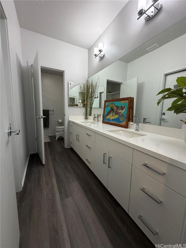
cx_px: 93
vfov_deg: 102.1
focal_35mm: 14
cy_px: 124
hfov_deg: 85.7
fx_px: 100
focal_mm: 2.22
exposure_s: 1/120
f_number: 2.2
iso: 250
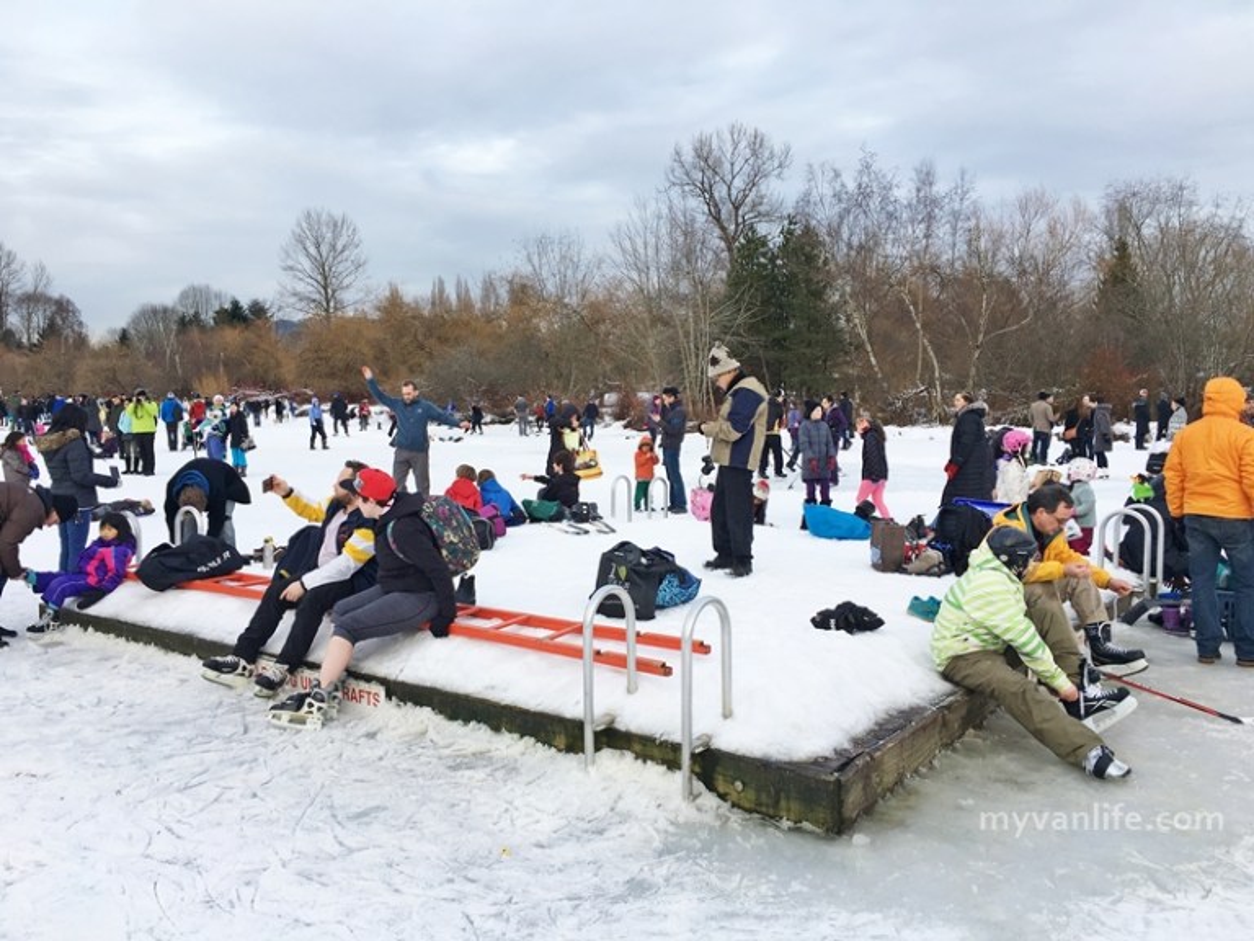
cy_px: 470
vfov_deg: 48.2
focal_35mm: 29
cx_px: 627
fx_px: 1051
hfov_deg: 61.7
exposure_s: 1/195
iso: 25
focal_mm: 4.15
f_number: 2.2
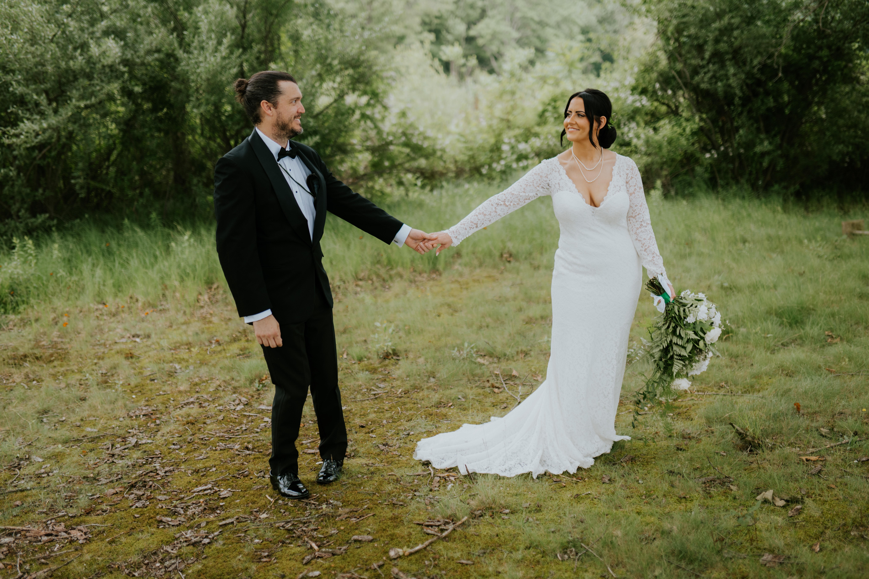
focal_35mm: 35
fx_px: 845
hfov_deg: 54.4
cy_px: 290
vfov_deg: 37.9
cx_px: 434
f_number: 1.8
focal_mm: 35
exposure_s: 1/2000
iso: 250
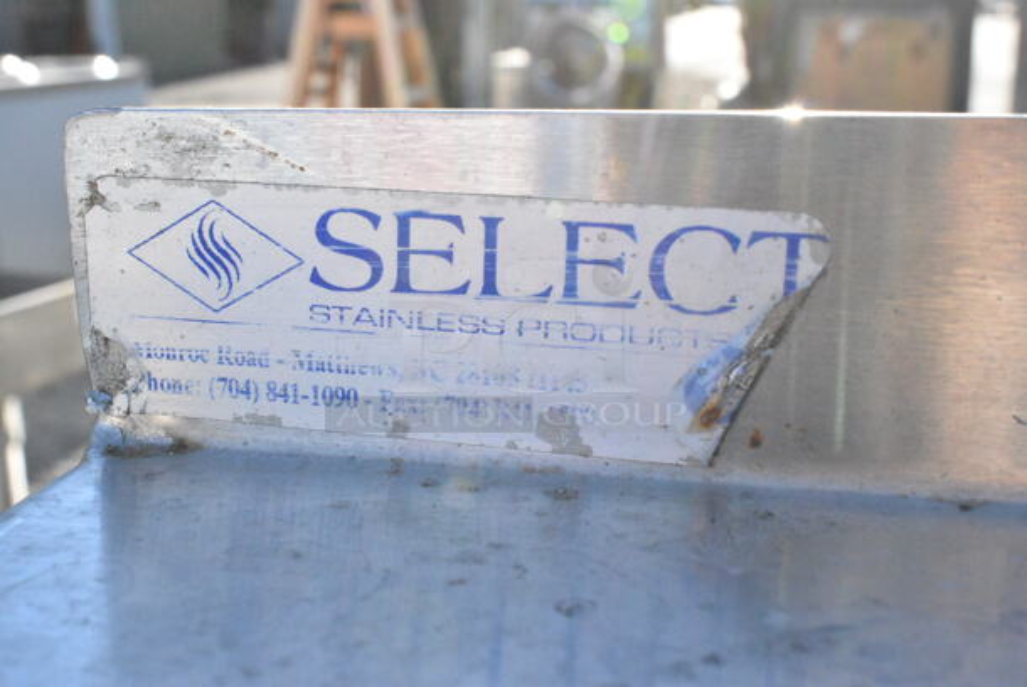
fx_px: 1285
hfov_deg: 43.6
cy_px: 344
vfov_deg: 29.9
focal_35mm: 45
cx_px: 514
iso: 6400
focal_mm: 30
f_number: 18
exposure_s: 1/1250
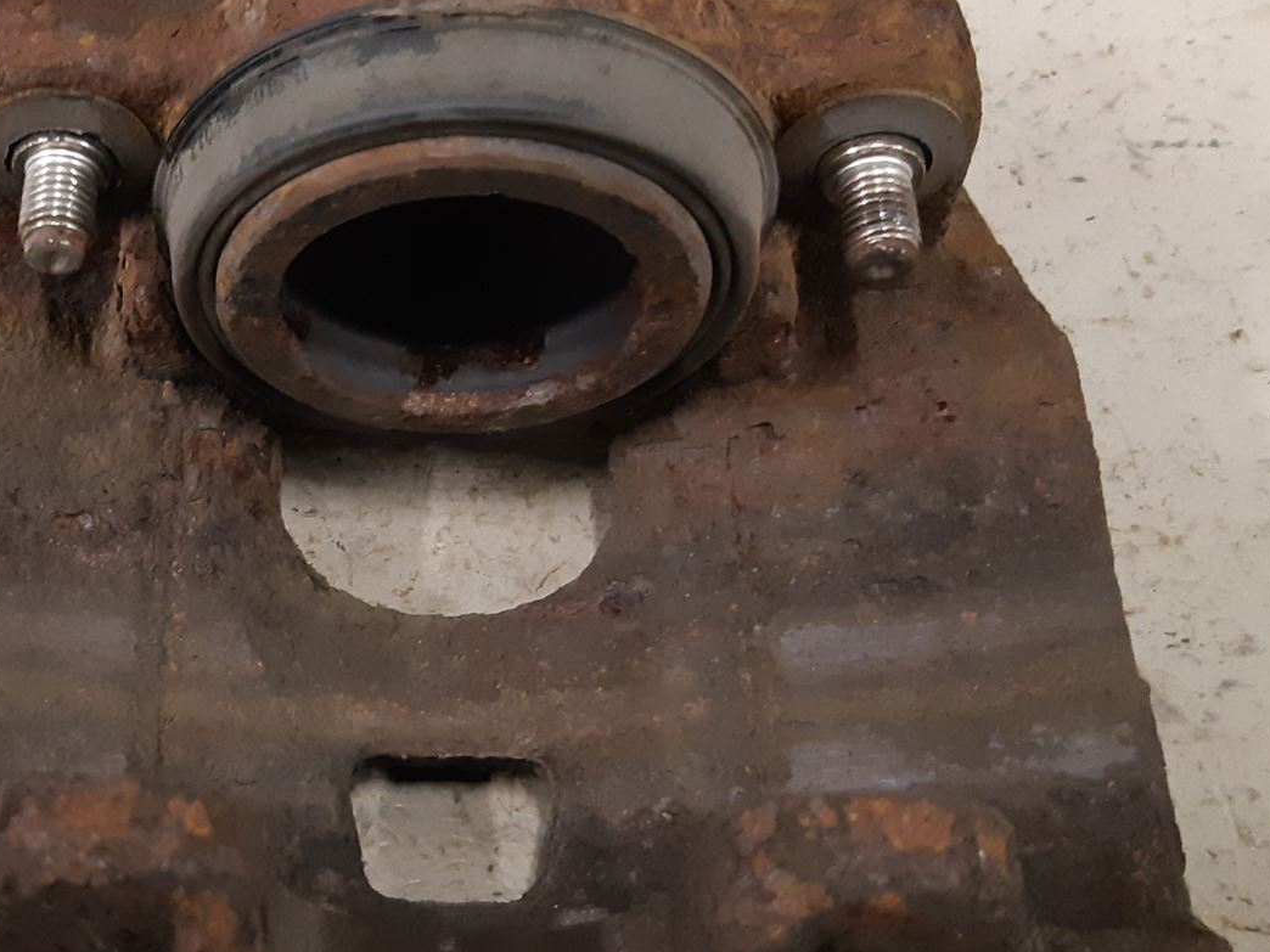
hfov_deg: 36.2
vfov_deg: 28.6
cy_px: 457
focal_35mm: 51
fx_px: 1871
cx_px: 255
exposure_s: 1/50
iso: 320
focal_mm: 3.93
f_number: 1.7
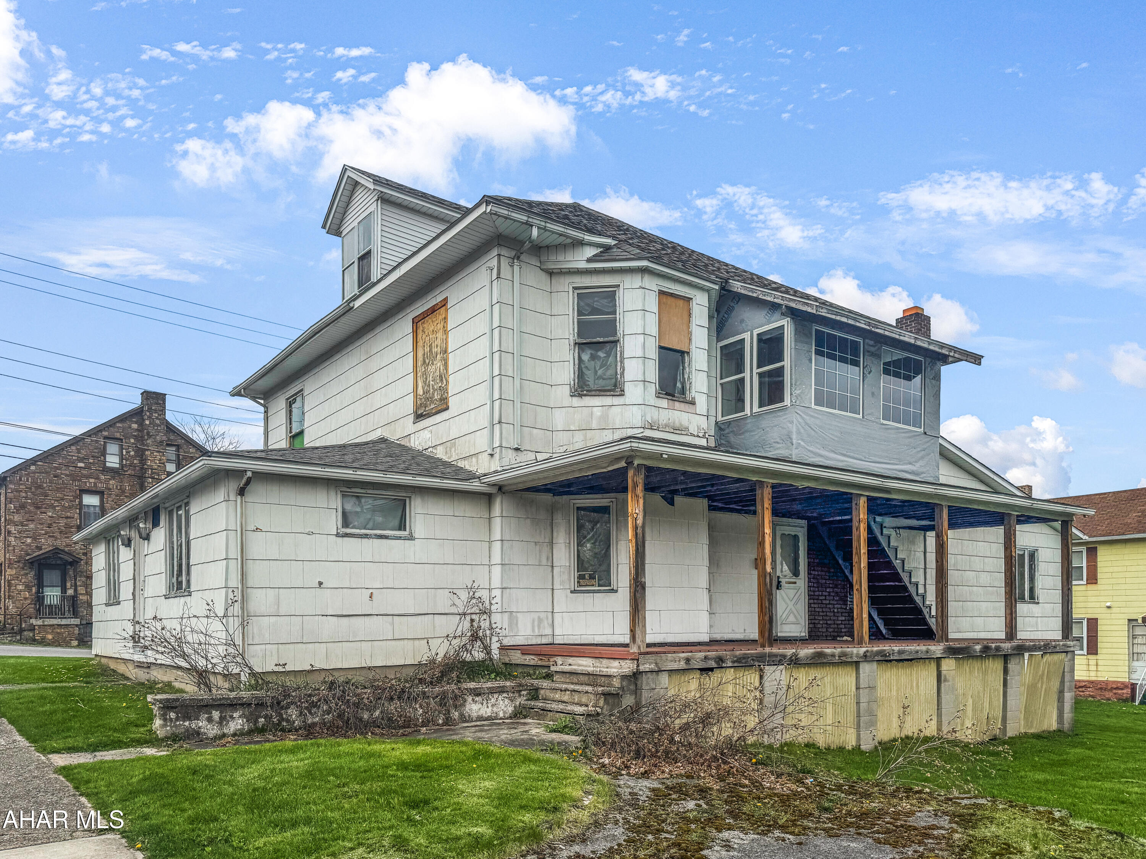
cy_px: 430
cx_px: 573
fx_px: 795
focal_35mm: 24
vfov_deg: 56.8
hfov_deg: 71.6
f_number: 1.8
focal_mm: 6.76
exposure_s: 1/8000
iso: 80
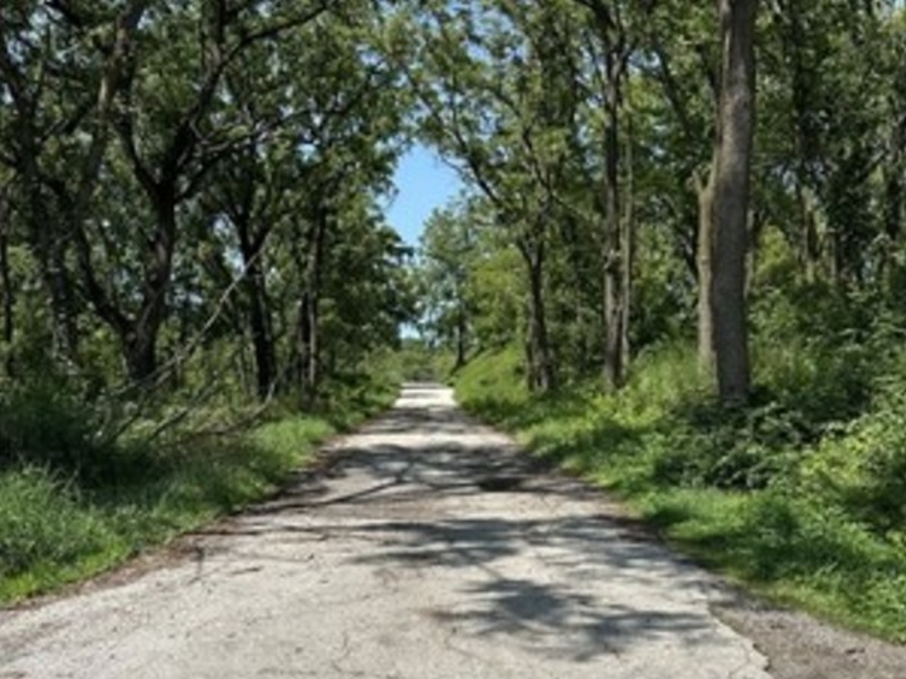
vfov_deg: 56.8
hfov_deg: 71.6
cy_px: 340
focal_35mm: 24
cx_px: 453
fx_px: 628
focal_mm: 6.86
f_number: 1.78
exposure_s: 1/5000
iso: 80
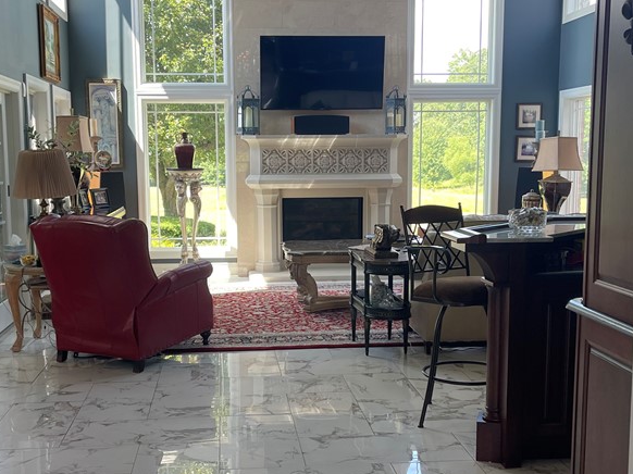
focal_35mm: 44
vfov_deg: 32.8
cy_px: 260
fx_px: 804
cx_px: 288
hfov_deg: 42.9
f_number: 1.6
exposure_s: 1/120
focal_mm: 5.1
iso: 50
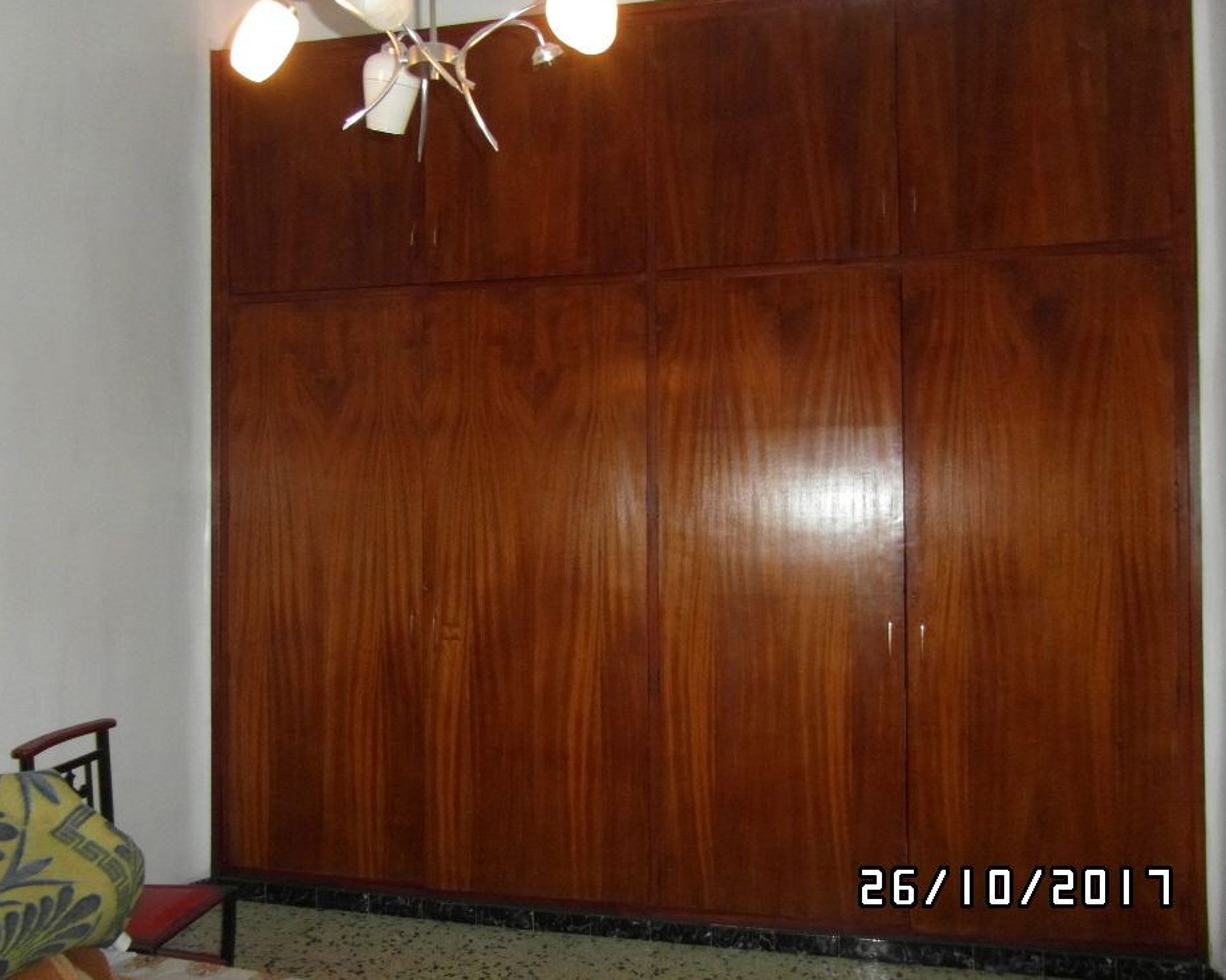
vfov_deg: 54.9
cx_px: 591
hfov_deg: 66.0
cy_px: 491
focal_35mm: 26
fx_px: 943
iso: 400
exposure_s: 1/30
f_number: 3.2
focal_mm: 4
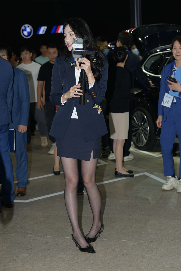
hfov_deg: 19.5
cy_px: 136
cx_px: 90
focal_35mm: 70
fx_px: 528
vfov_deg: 28.8
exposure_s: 1/200
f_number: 4.5
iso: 400
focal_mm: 70
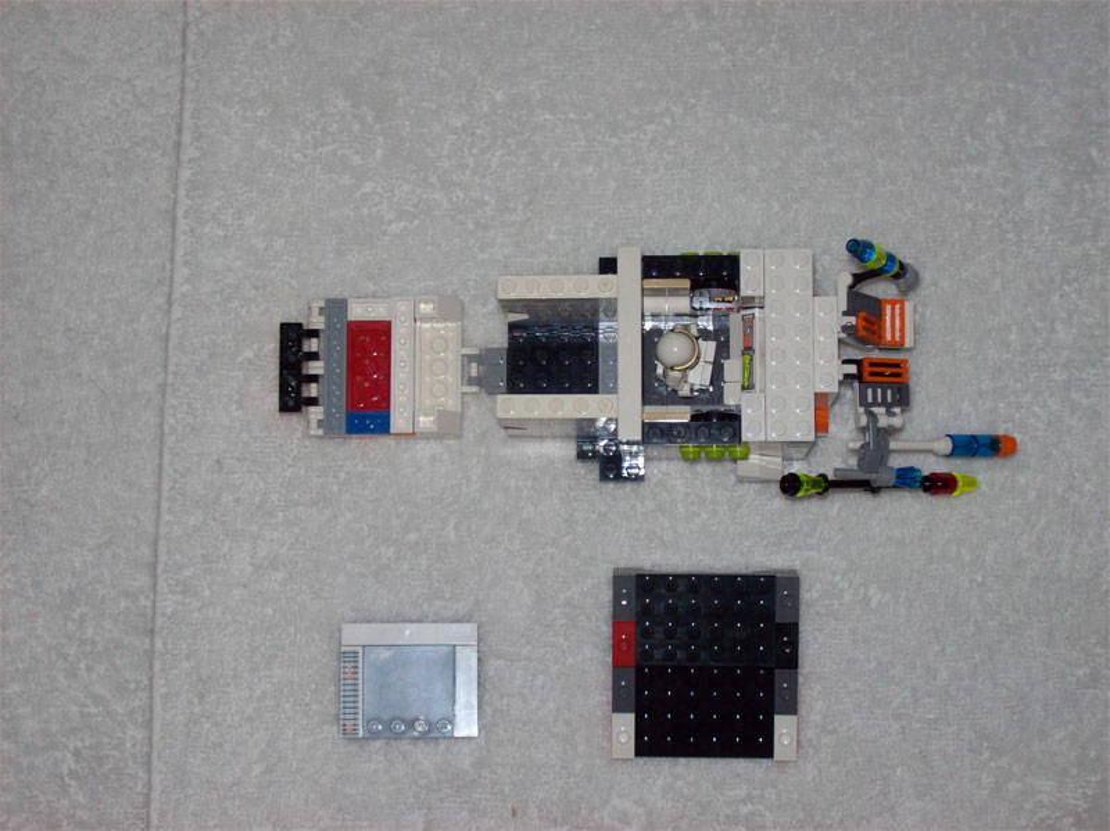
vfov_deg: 21.0
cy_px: 416
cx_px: 555
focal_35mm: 70
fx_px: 2243
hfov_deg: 27.8
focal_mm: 11.6
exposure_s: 1/97.2
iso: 80
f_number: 3.8
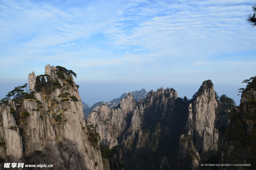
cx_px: 128
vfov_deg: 47.7
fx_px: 192
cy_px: 85
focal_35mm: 27
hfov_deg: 67.5
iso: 200
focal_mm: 18
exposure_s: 1/125
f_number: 11
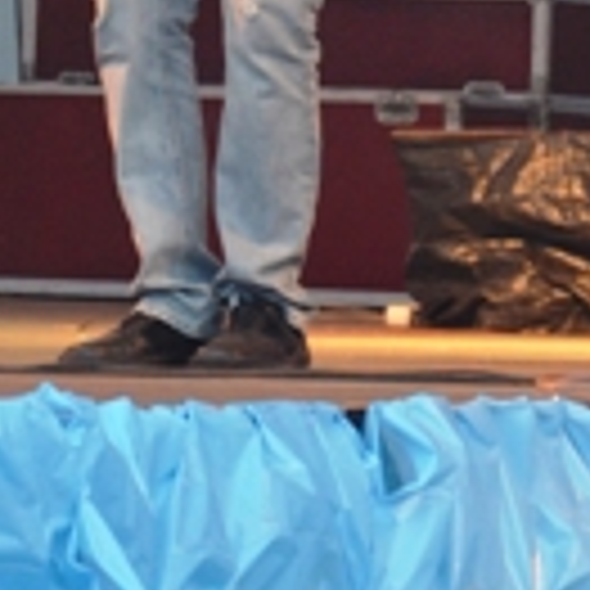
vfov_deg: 4.2
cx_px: 333
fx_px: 7906
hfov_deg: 4.3
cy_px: -482
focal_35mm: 410
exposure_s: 1/50
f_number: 5.3
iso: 800
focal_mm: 66
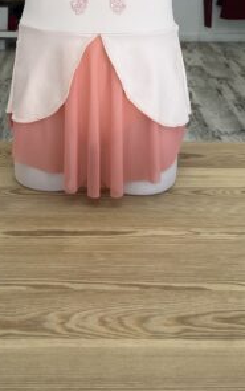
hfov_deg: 23.1
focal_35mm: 56
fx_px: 597
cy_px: 11
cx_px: 91
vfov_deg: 33.5
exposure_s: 1/104
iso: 32
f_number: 1.6
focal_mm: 5.1
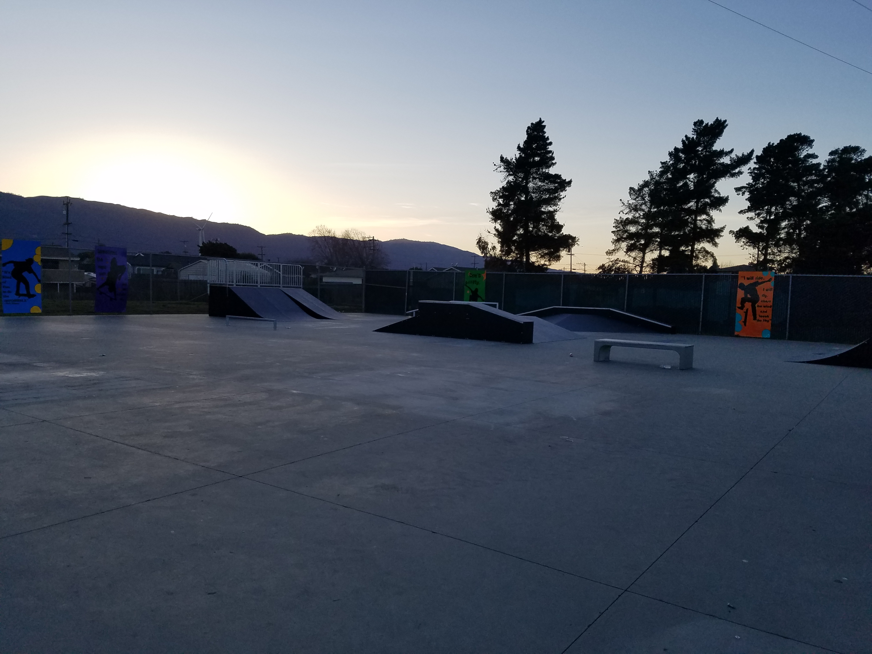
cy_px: 327
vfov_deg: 53.1
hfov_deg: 67.3
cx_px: 436
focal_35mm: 26
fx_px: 655
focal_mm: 4.2
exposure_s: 1/1448
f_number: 1.7
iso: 50
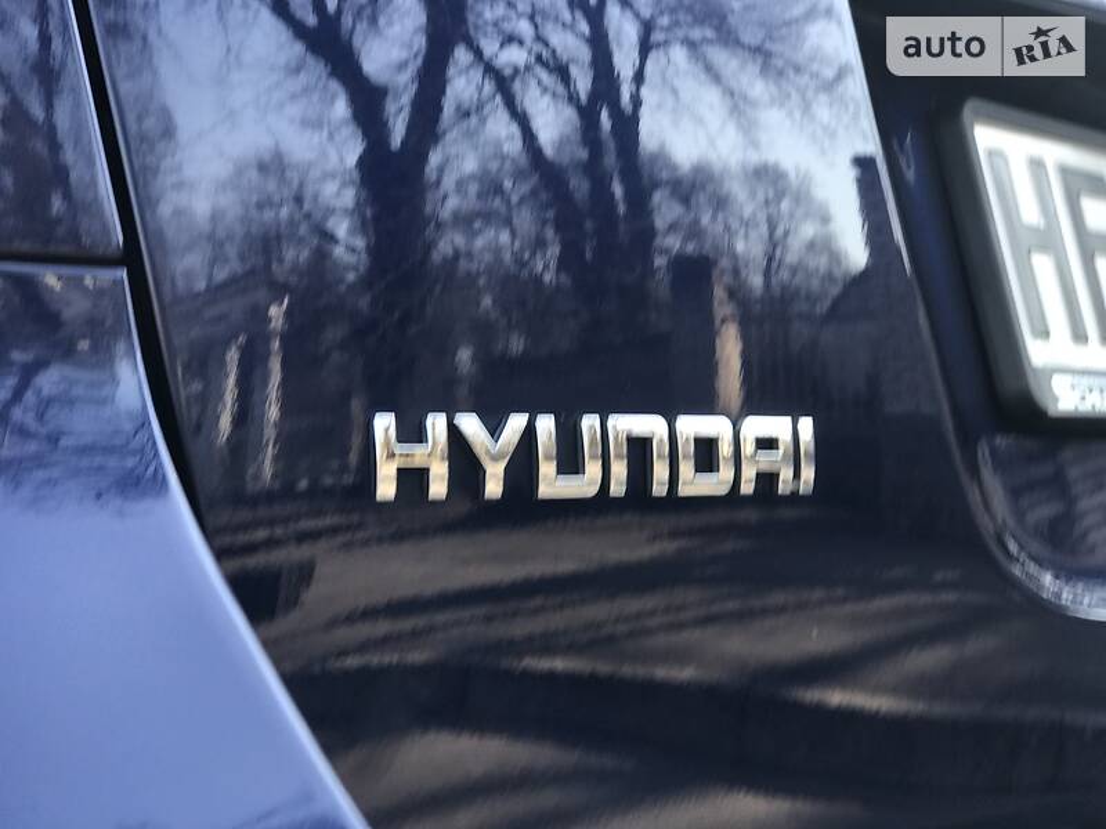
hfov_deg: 33.8
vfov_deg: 25.7
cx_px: 553
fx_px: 1821
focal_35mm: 57
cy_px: 414
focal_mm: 6.6
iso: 25
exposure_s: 1/100
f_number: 2.8
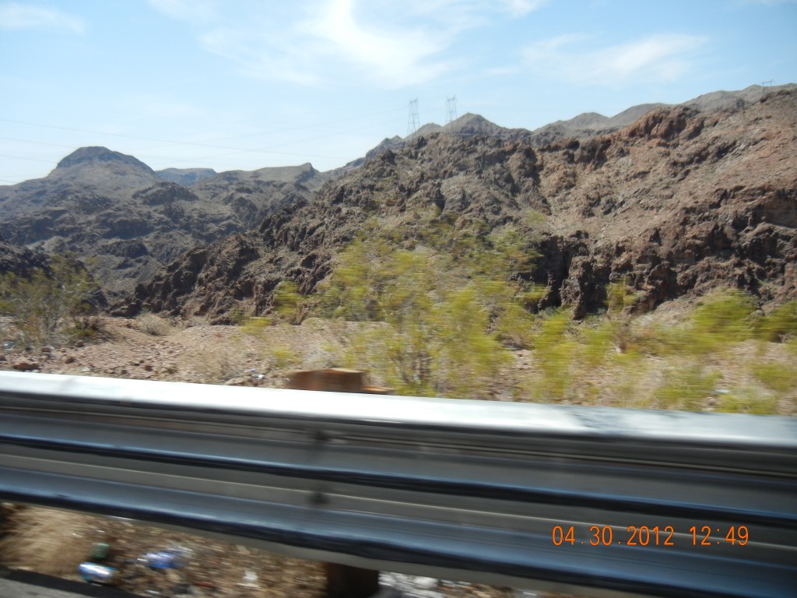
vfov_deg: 46.8
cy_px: 299
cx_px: 398
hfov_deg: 60.0
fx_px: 691
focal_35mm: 30
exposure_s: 1/323
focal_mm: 5.4
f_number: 7
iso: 160
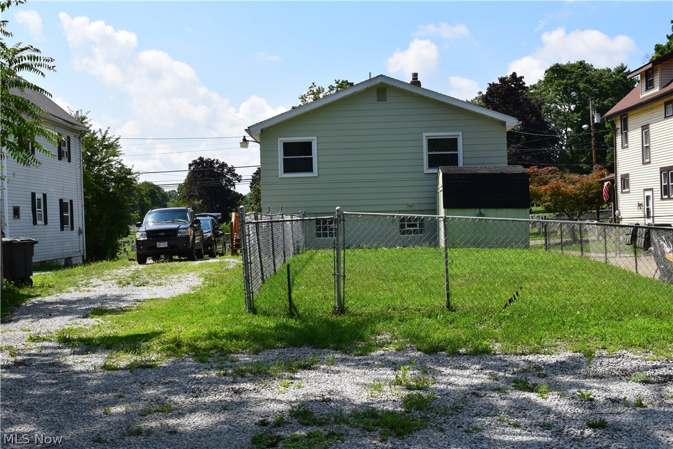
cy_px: 224
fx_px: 841
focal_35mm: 45
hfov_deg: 43.6
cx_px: 336
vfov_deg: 29.9
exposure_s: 1/500
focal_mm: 30
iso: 400
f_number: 11
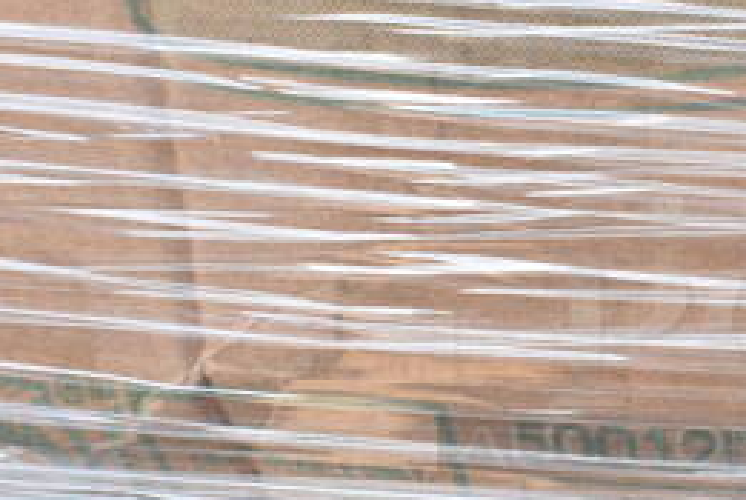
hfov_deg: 27.1
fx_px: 1453
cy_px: 323
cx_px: 757
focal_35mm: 70
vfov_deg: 19.5
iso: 6400
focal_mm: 20
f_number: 13
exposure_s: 1/640
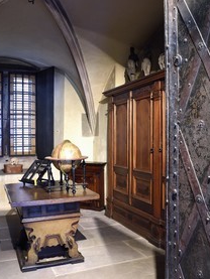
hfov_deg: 40.7
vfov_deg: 52.6
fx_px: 283
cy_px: 140
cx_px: 102
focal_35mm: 35
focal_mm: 24
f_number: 8
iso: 1600
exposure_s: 1/1.25
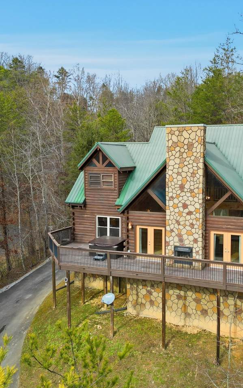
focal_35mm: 34
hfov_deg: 36.8
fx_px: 360
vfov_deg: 56.7
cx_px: 169
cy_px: 194
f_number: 1.7
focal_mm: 6.7
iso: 100
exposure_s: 1/4000
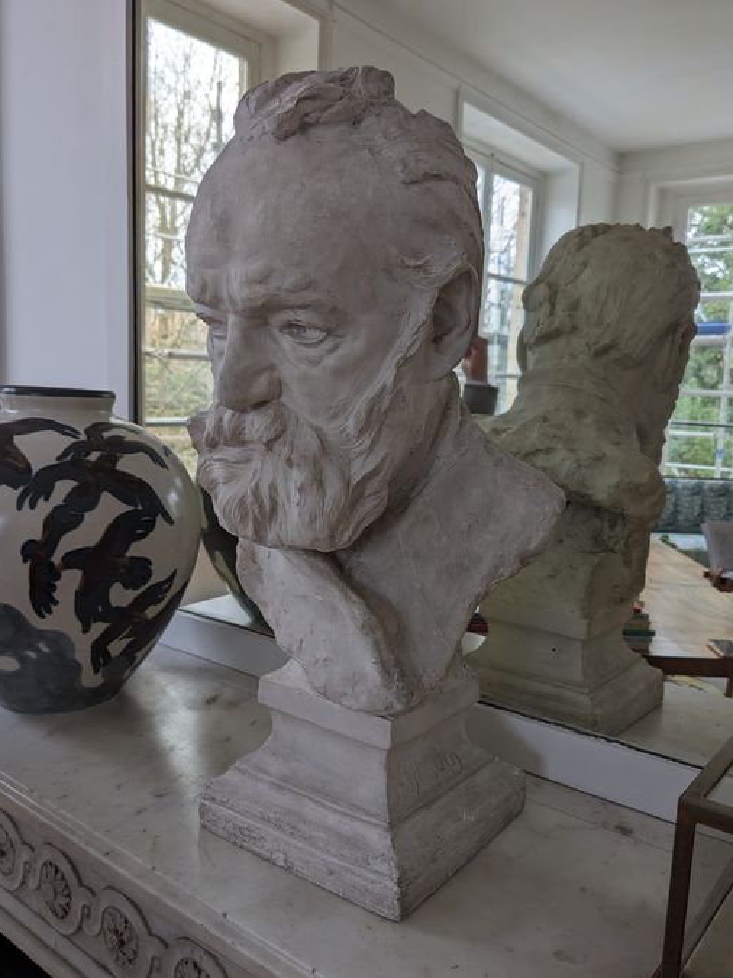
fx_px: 791
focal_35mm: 28
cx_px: 373
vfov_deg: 63.4
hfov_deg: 49.7
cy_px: 504
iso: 47
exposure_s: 1/25
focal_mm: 4.38
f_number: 1.73
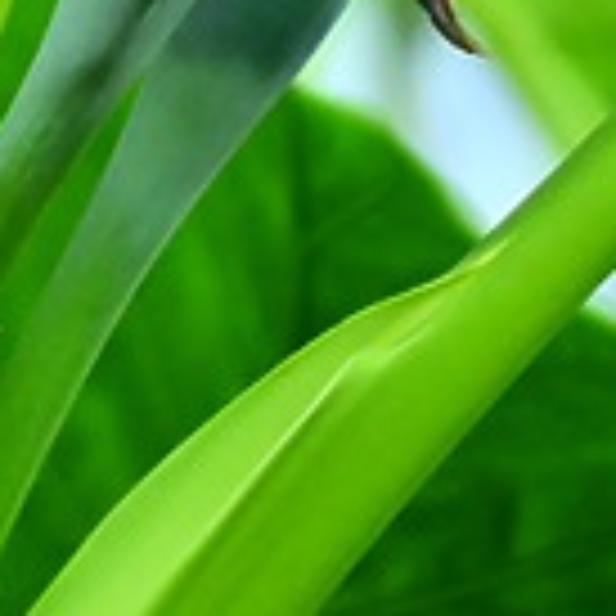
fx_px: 30944
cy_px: -391
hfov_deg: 1.1
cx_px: -940
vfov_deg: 1.1
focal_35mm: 1537
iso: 2500
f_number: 6
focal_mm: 230
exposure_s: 1/2500
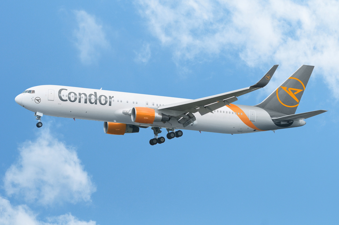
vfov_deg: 9.9
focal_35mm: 138
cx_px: 170
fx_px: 1298
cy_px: 112
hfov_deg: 14.9
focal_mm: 92
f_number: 5.6
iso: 500
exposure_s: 1/6400
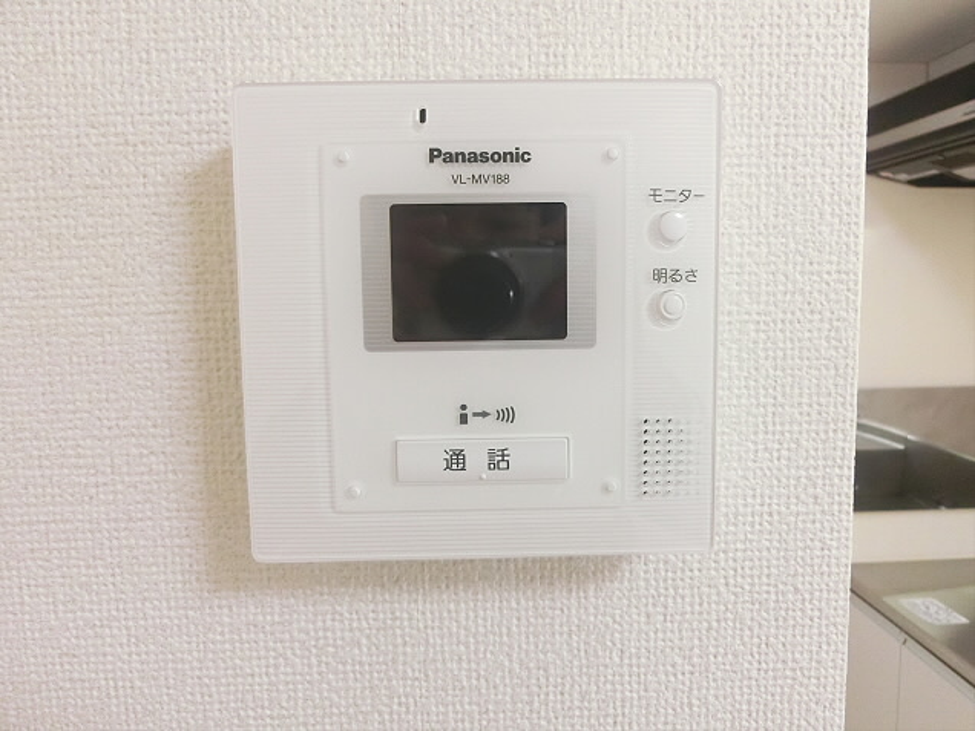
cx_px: 488
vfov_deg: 54.9
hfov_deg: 69.4
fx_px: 704
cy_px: 366
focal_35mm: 25
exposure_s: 1/125
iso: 800
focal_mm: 4.5
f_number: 3.5
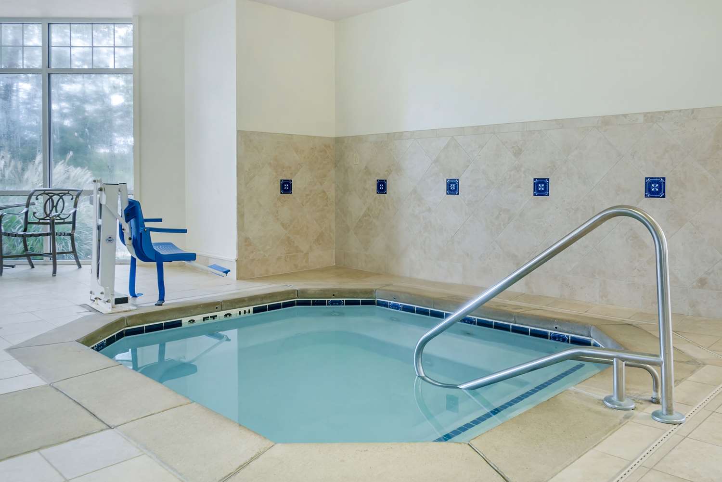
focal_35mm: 24
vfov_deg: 53.2
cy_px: 241
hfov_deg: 73.7
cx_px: 361
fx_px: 482
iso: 400
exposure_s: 1/3
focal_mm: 24
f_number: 10
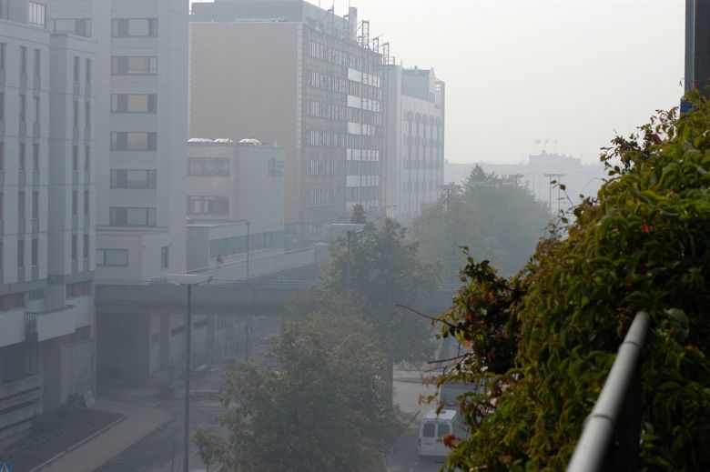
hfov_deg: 19.5
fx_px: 2069
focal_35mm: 105
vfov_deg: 13.0
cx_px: 355
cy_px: 236
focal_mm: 70
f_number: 9.5
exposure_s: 1/320
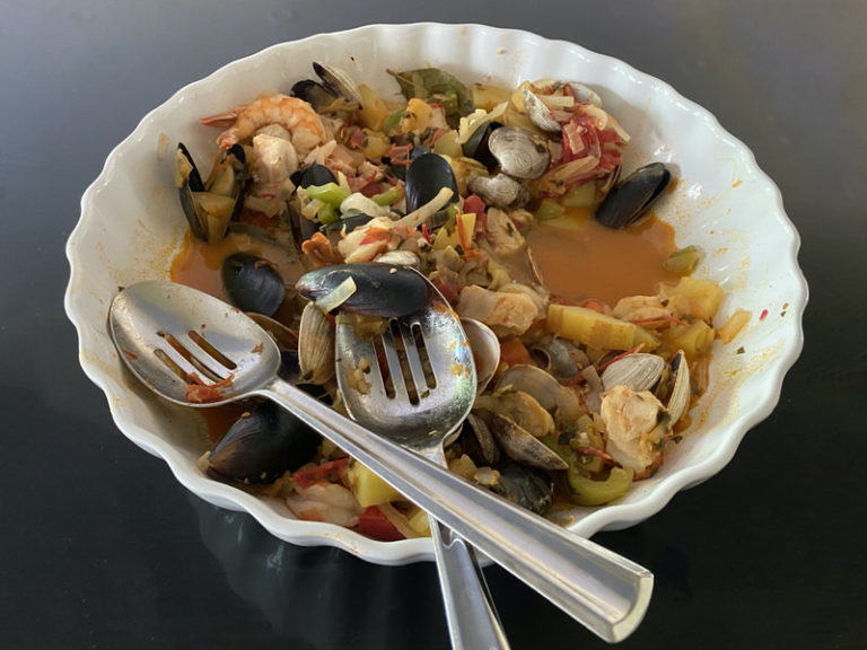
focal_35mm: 26
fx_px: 651
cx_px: 434
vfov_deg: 53.1
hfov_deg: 67.3
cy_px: 325
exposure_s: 1/40
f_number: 1.8
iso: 500
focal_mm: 4.25
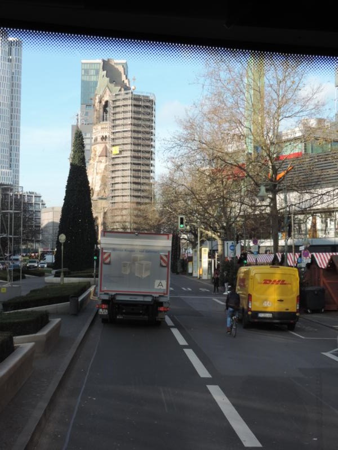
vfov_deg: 34.9
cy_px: 225
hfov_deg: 26.6
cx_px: 169
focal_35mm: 55
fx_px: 716
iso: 80
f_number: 3.7
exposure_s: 1/250
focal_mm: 9.8
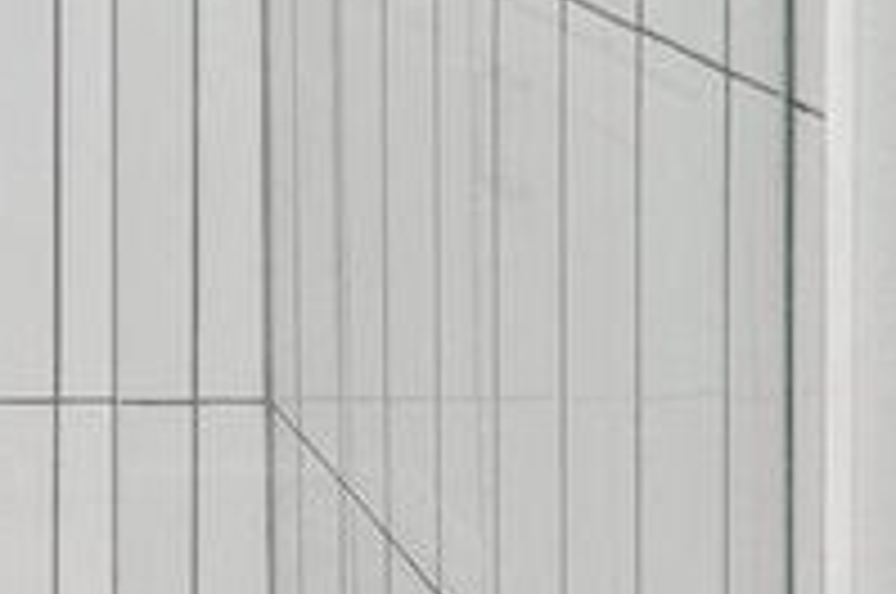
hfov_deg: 16.1
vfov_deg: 11.0
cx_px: -482
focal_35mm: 116
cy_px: -468
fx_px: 2882
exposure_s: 1/50
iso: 100
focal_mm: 15
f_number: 9
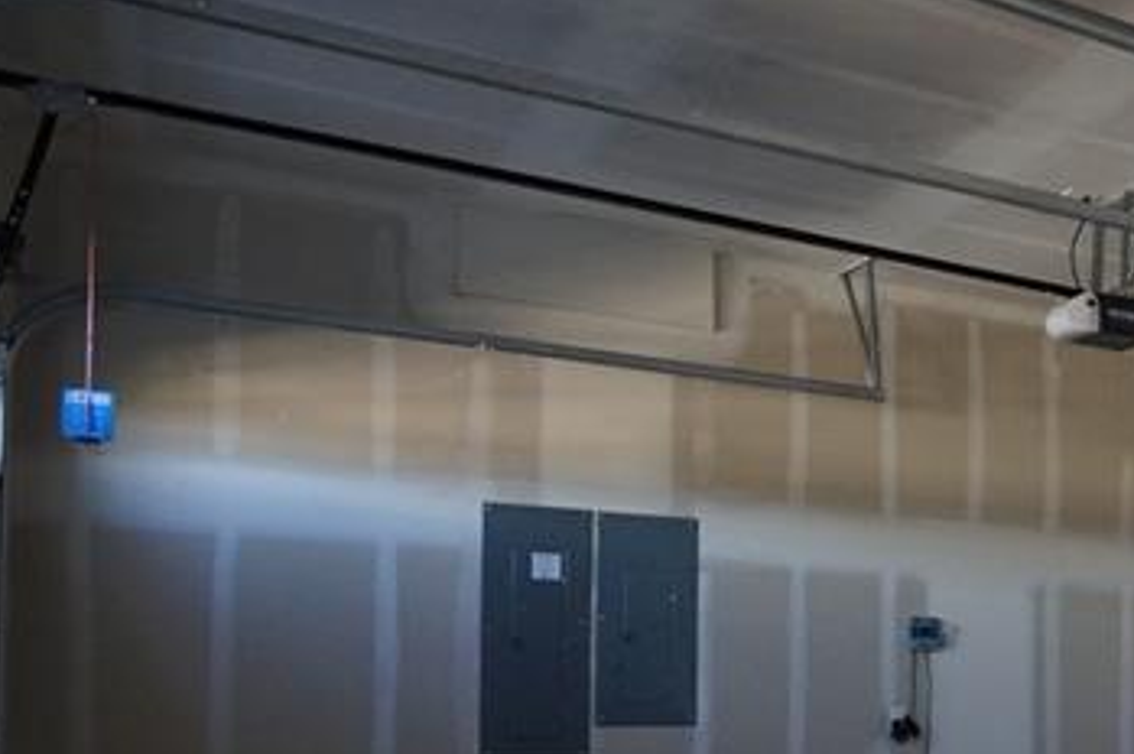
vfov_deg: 27.6
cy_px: 679
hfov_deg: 31.7
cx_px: 1488
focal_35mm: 47
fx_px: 1479
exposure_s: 1/200
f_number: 4
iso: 2000
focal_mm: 16
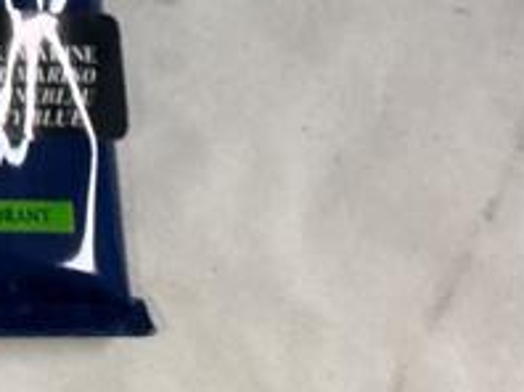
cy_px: -229
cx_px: -371
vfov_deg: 10.7
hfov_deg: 13.6
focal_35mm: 132
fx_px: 1996
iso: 125
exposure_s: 1/50
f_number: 1.8
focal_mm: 3
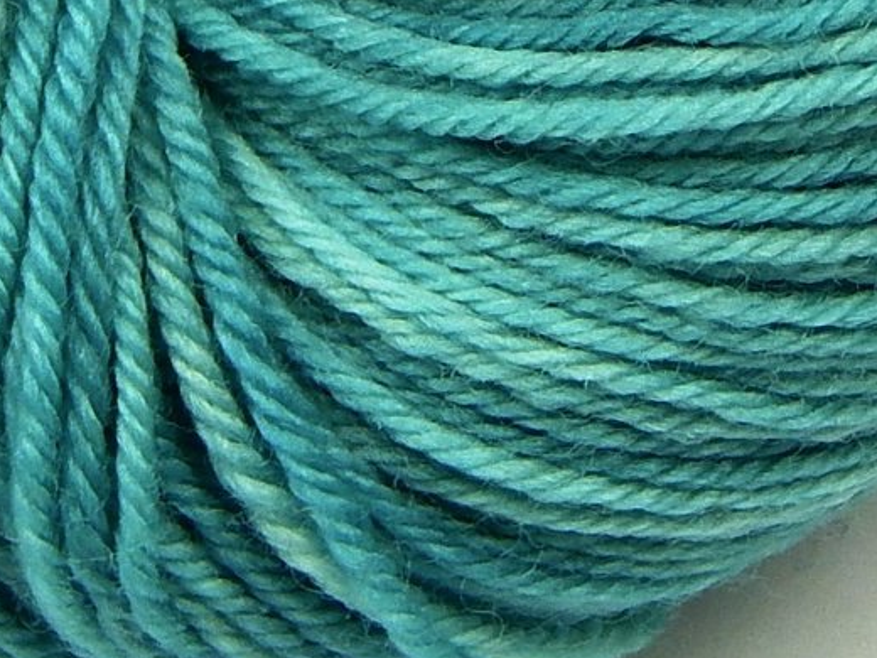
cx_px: 260
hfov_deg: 3.8
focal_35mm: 524
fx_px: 13276
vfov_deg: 2.8
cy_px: -245
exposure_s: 1/30
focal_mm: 25.3
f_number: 4.9
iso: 200
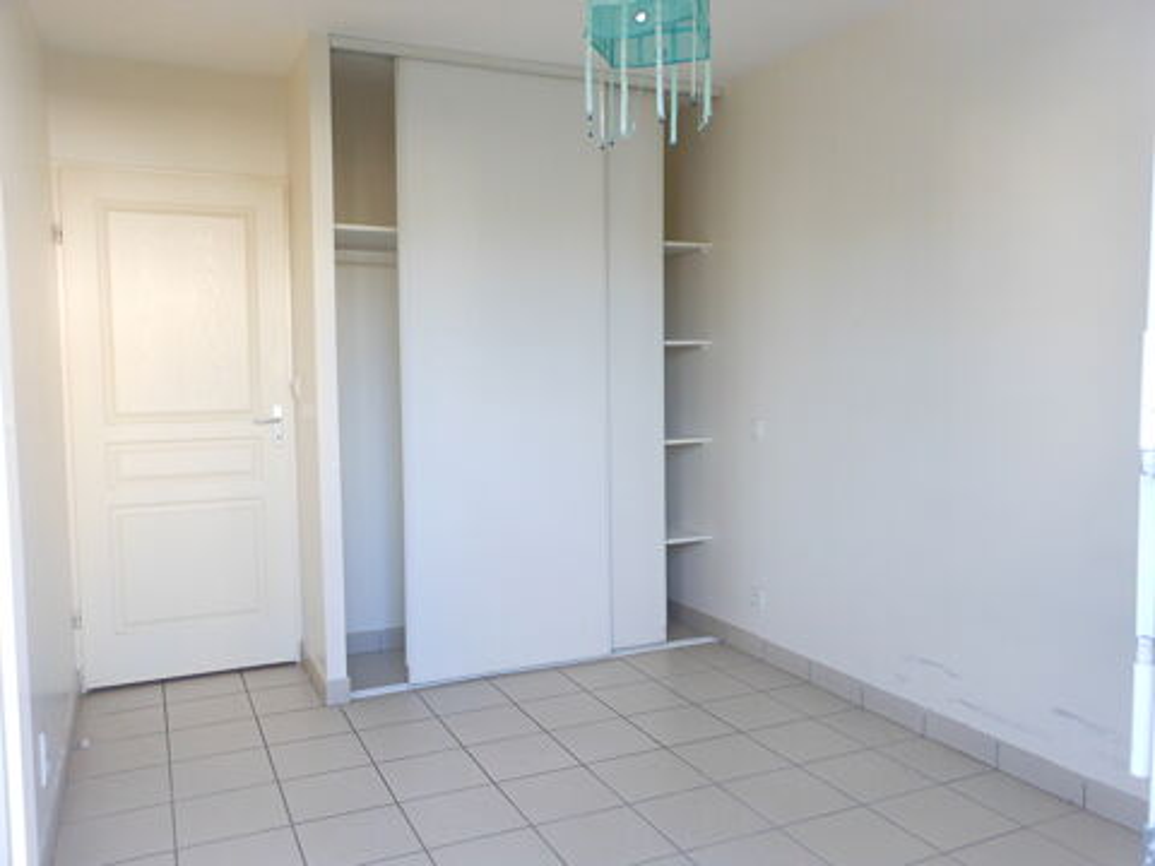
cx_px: 578
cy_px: 433
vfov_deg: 49.7
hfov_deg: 63.4
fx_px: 934
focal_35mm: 28
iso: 200
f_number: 3.7
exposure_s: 1/30
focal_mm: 5
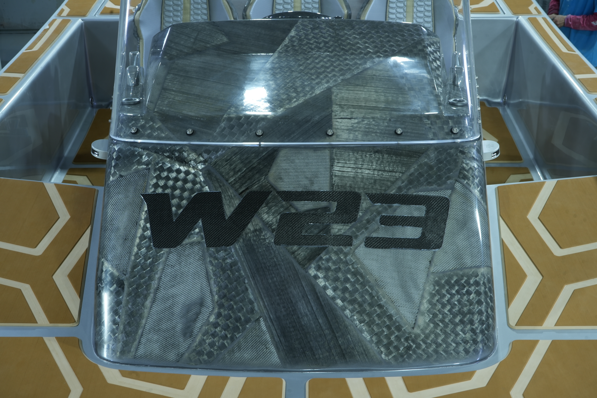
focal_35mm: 55
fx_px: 912
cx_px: 298
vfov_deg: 24.6
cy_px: 199
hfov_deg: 36.2
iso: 250
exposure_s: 1/20
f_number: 13
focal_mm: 55
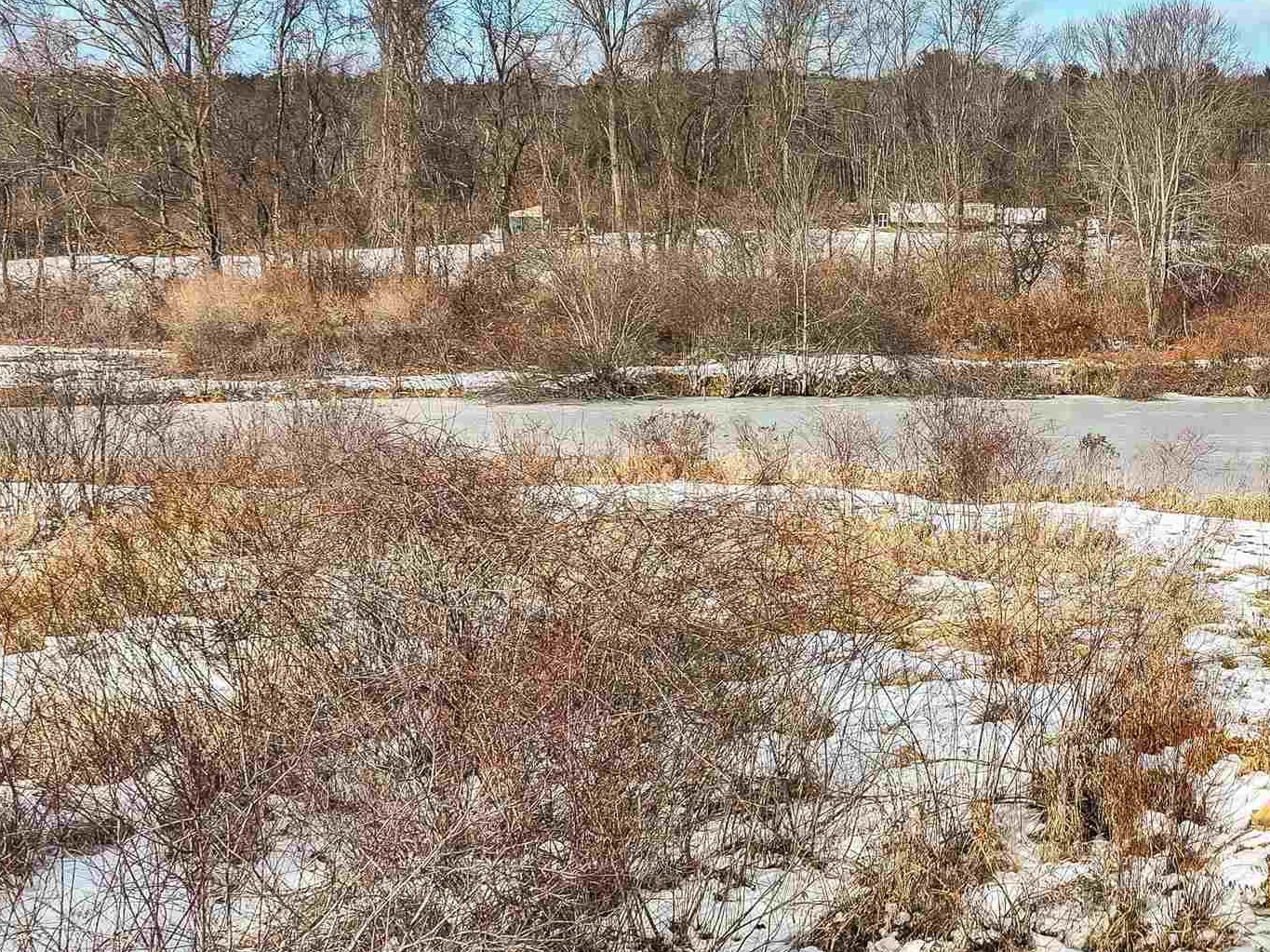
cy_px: 559
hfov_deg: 33.2
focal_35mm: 54
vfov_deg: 27.0
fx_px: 1981
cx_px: 1208
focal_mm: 12.29
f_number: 2.8
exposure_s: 1/2000
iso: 100
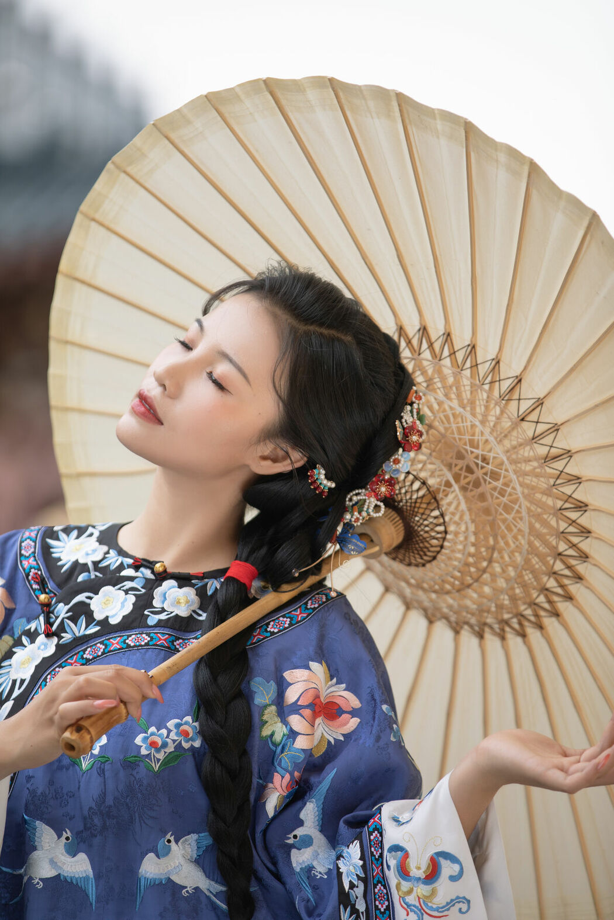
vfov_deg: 10.3
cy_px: 460
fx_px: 5091
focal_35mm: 199
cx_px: 307
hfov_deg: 6.9
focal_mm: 200
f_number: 2.8
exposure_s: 1/400
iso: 160
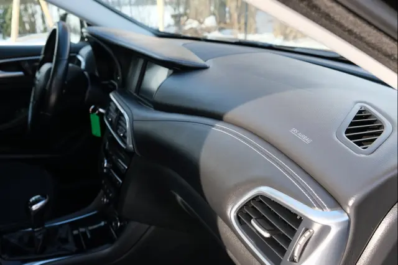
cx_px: 199
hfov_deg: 63.7
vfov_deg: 44.9
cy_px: 132
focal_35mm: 29
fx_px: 320
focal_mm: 19.6
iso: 320
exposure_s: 1/100
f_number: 5
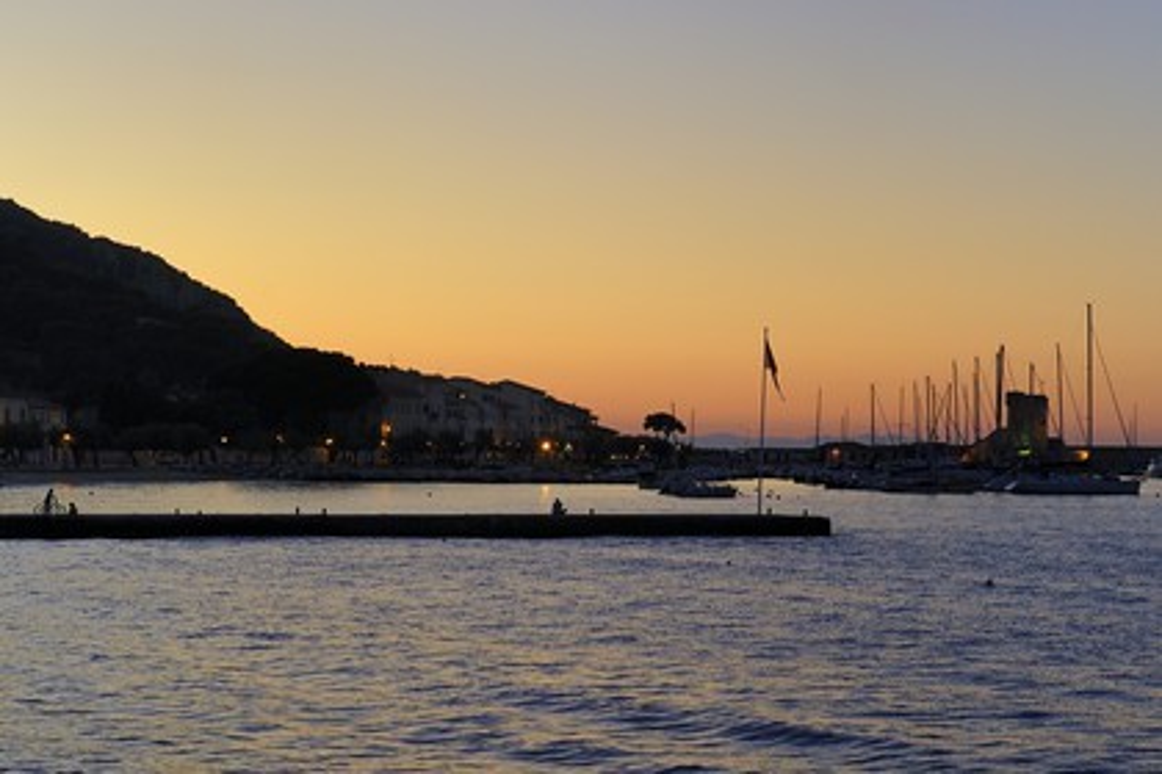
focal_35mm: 70
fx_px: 2259
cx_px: 581
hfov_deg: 28.8
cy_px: 387
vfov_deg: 19.5
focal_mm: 70
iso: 800
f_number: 8
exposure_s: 1/40
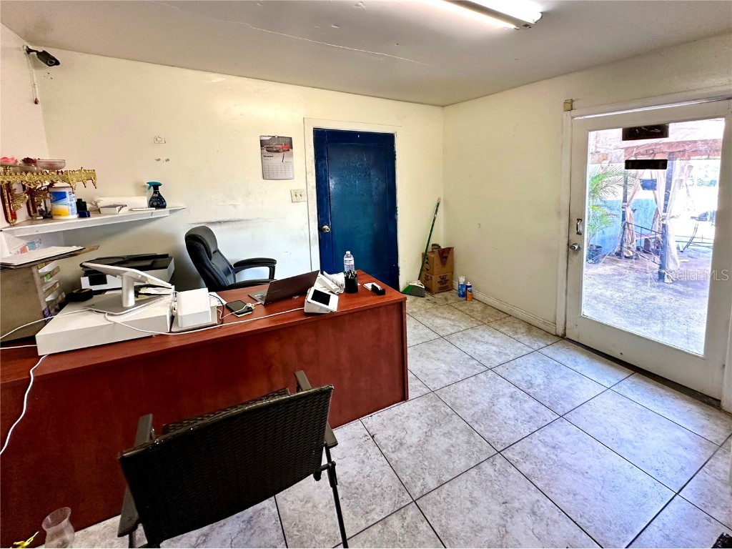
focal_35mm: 14
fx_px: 296
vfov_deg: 85.7
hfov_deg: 102.1
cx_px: 366
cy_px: 274
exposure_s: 1/120
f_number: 2.2
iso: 250
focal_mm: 2.2
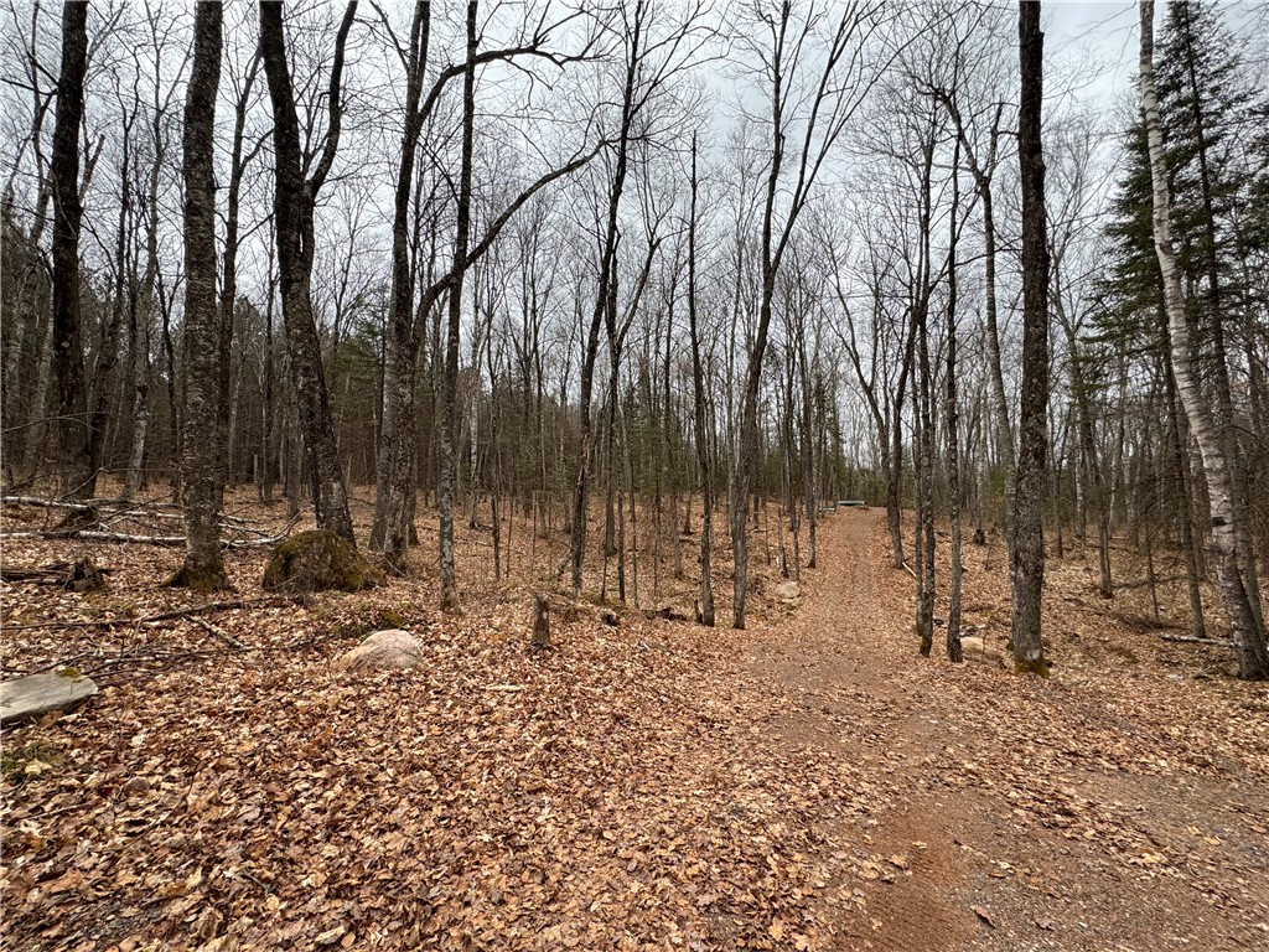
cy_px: 476
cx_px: 634
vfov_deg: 85.7
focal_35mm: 14
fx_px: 513
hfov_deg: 102.1
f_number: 2.2
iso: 40
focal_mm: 2.22
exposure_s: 1/318
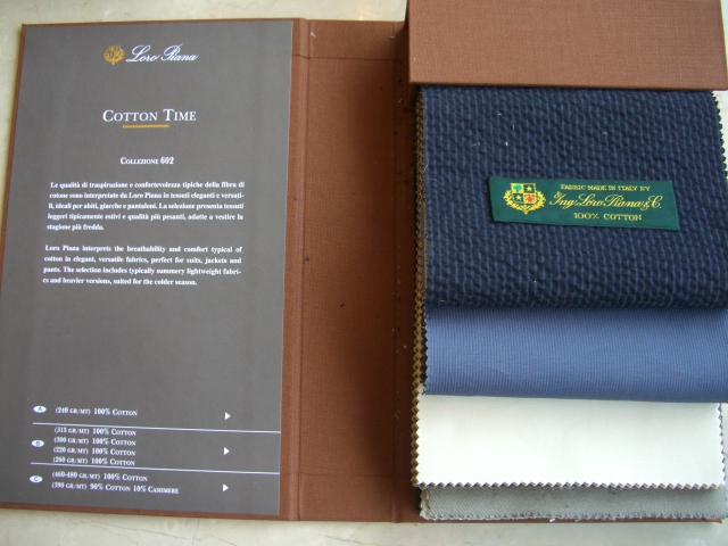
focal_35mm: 38
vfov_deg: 37.7
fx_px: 799
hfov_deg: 49.0
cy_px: 273
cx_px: 364
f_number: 2.8
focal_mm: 7.9
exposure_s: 1/100
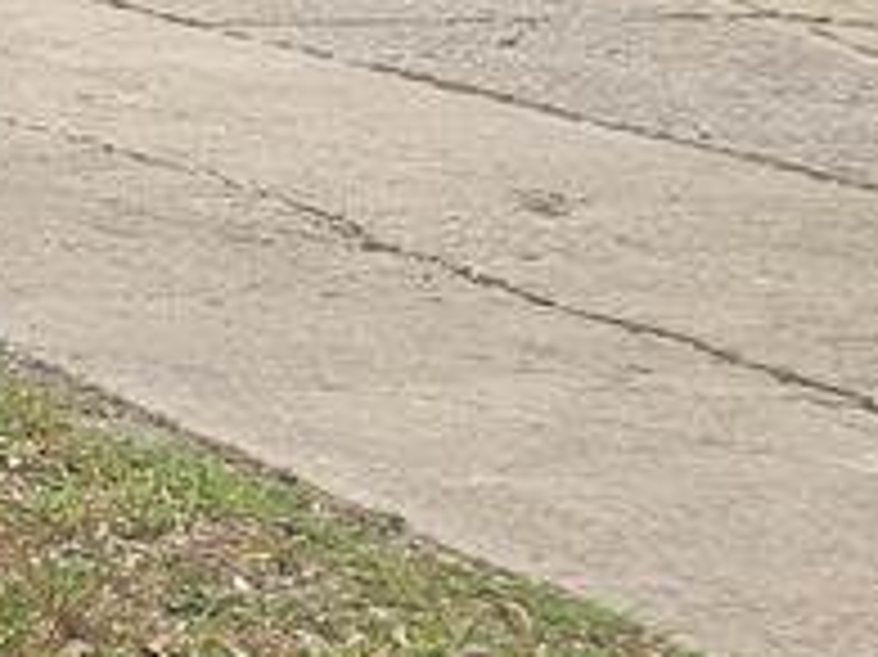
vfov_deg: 11.7
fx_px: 3067
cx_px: -1144
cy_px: -360
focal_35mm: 121
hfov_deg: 12.9
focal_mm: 5.4
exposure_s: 1/1429
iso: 25
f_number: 1.8
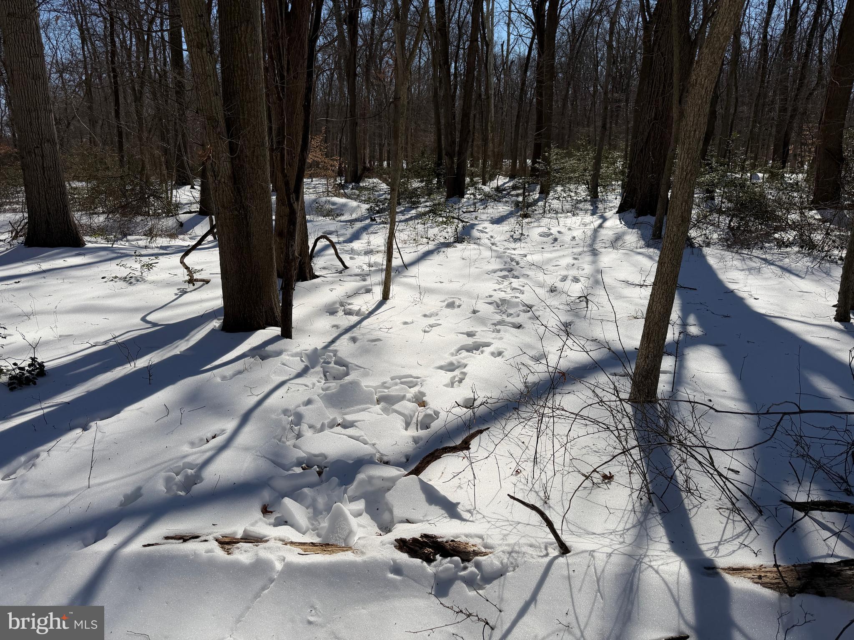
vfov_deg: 56.8
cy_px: 320
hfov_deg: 71.6
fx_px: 592
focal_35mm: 24
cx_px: 427
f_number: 1.78
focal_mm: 6.76
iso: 80
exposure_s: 1/14286
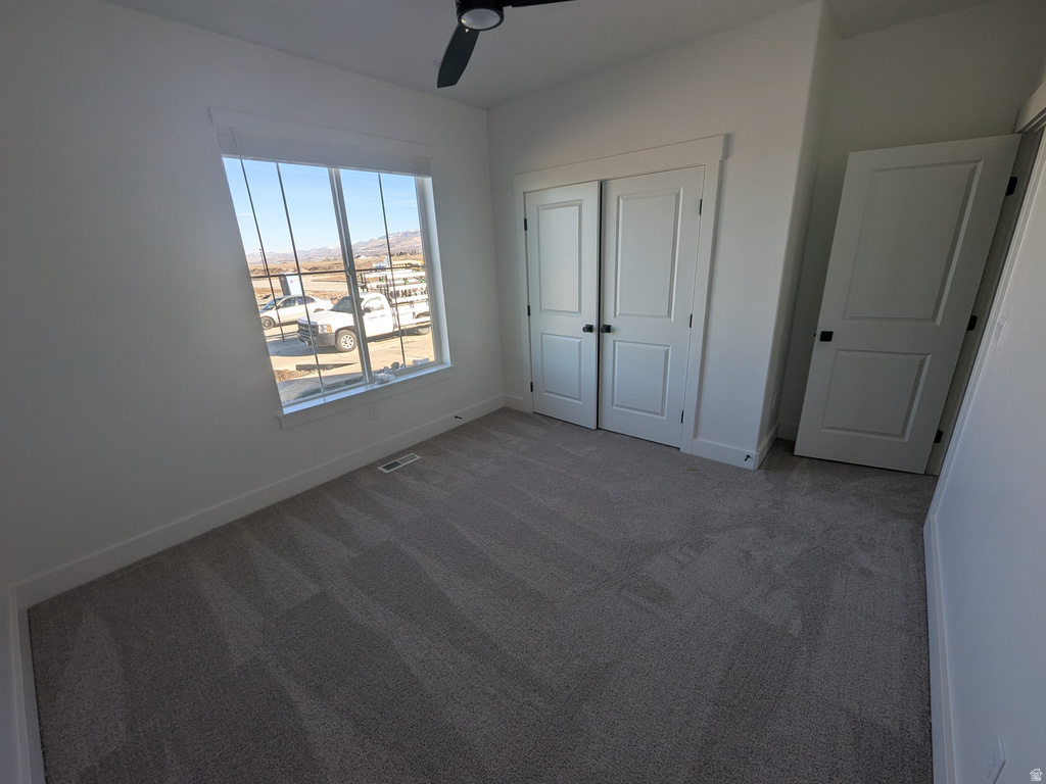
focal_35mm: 13
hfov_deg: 106.2
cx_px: 523
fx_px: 393
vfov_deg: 89.9
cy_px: 392
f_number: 2.2
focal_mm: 1.95
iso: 63
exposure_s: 1/575
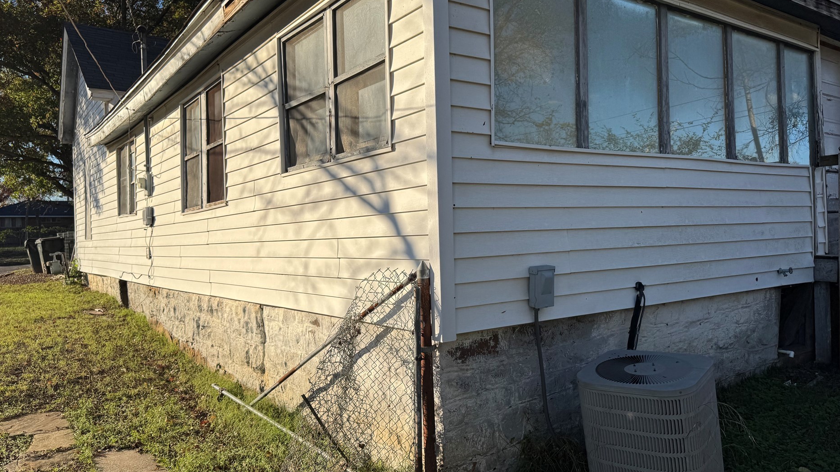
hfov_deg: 69.8
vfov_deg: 42.9
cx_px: 411
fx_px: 601
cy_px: 240
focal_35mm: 27
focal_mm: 6.76
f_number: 1.78
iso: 80
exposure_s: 1/5814
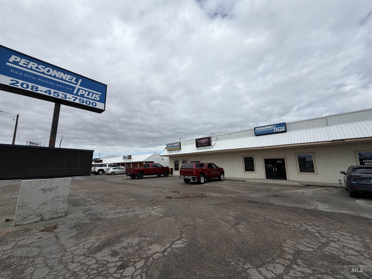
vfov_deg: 85.7
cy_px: 140
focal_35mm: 14
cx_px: 186
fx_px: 150
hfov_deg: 102.1
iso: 20
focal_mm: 2.22
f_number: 2.2
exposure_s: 1/914
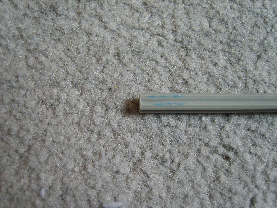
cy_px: 104
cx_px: 138
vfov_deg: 40.7
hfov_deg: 52.6
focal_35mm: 35
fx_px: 280
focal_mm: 7.4
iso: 64
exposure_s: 1/30
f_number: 2.8
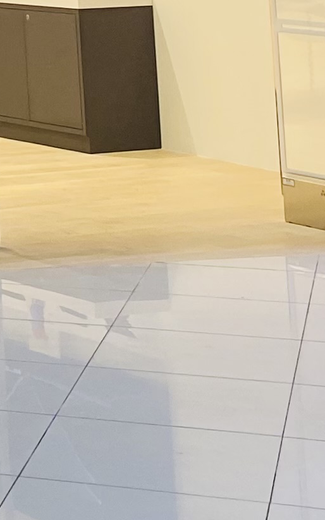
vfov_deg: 14.1
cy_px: -343
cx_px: -495
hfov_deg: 8.7
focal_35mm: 135
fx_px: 1914
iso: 100
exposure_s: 1/100
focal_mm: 4.25
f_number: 1.8
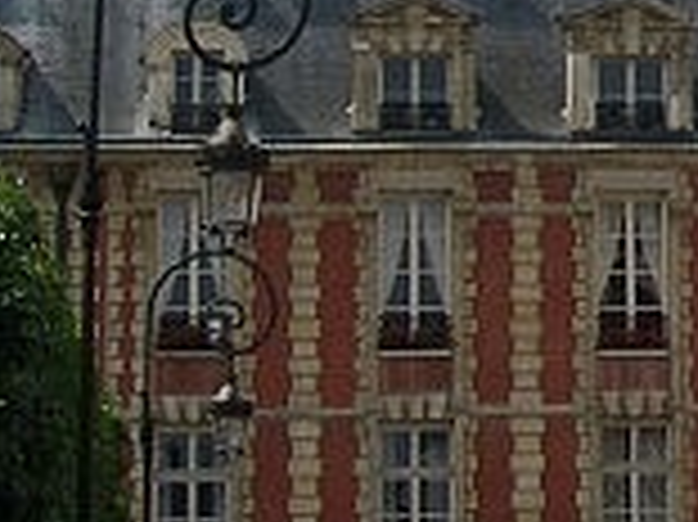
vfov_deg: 7.8
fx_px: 3788
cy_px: -14
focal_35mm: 188
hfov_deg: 9.9
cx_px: 1324
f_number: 7.6
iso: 100
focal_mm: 8
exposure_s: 1/254
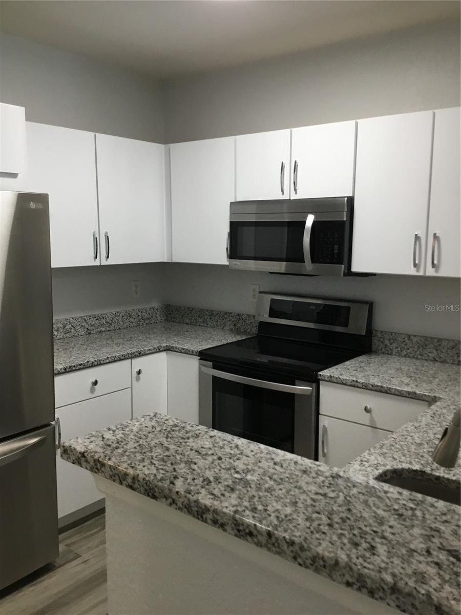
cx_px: 230
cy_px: 308
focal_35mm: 31
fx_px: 550
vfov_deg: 58.4
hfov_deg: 45.4
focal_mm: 3.3
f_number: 2.4
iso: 80
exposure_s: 1/30
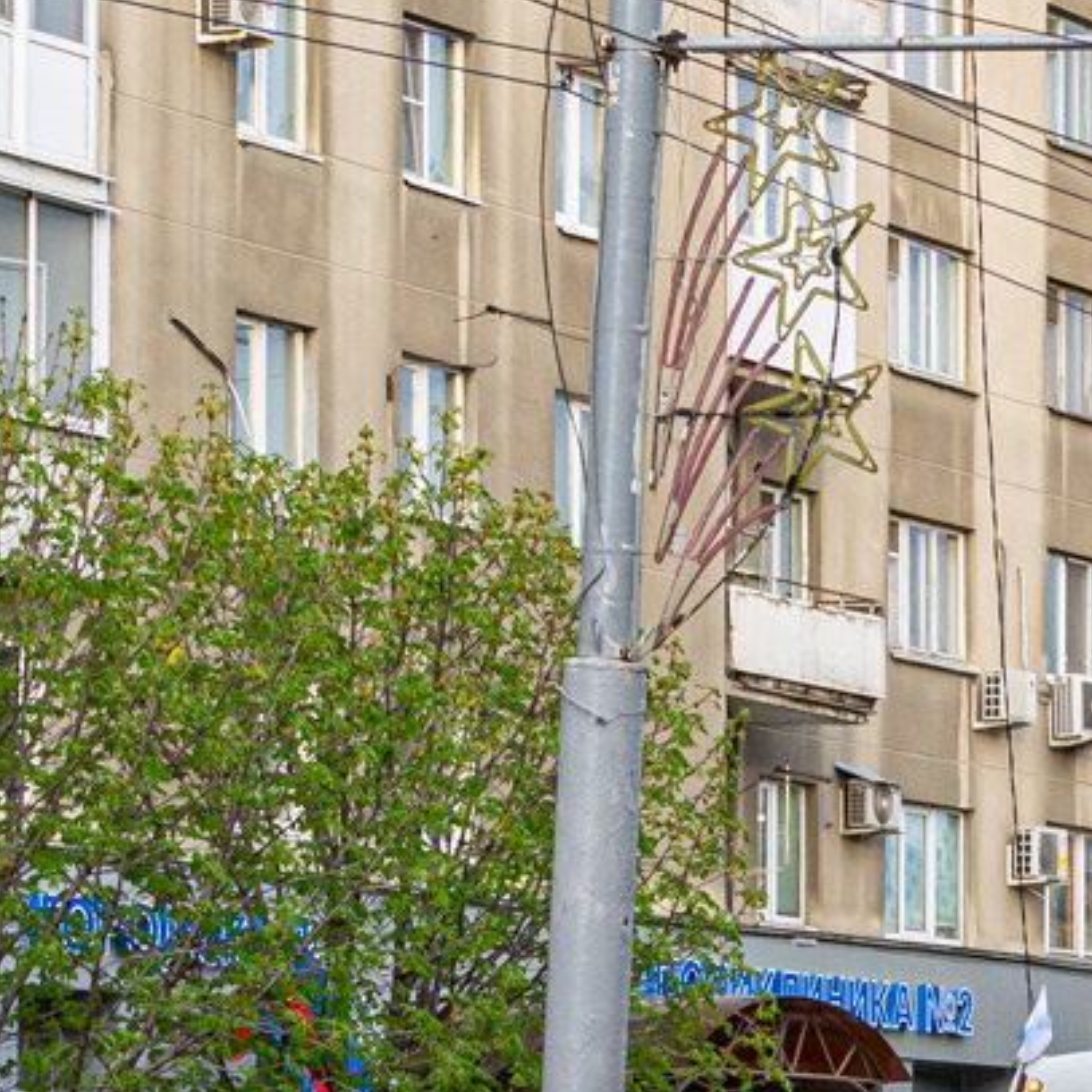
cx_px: 1344
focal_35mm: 165
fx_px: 5873
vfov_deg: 10.6
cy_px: 936
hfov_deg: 10.4
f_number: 6.3
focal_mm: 35
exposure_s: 1/160
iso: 400
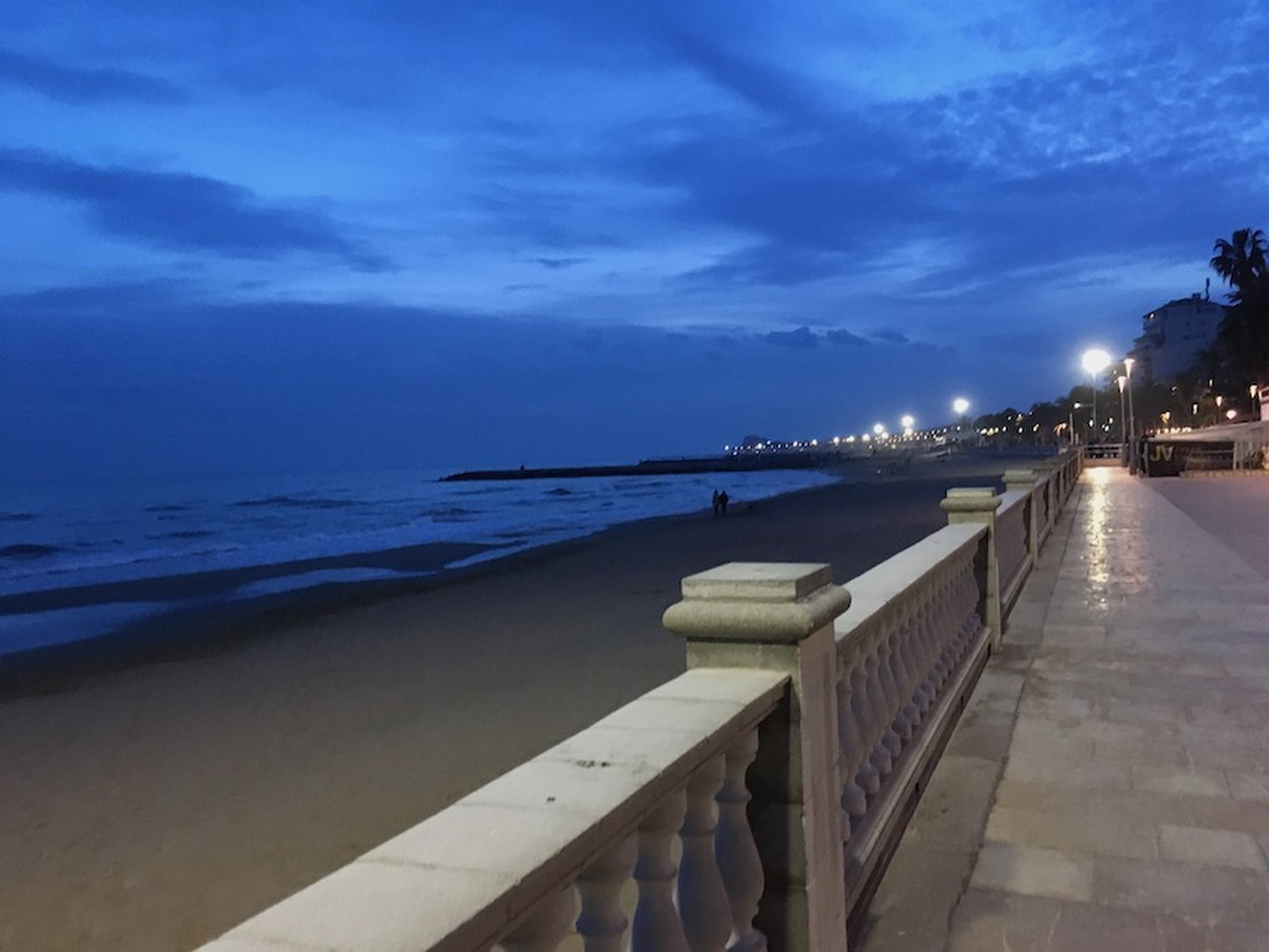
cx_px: 634
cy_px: 476
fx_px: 1063
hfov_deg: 61.6
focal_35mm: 29
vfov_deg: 48.2
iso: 250
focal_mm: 4.15
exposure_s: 1/17
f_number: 2.2
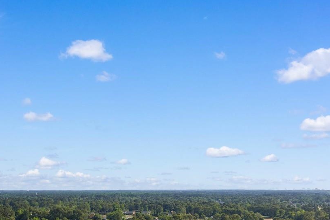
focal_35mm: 44
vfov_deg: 29.8
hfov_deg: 44.2
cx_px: 125
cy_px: 177
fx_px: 403
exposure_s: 1/1000
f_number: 2.8
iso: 140
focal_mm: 8.38
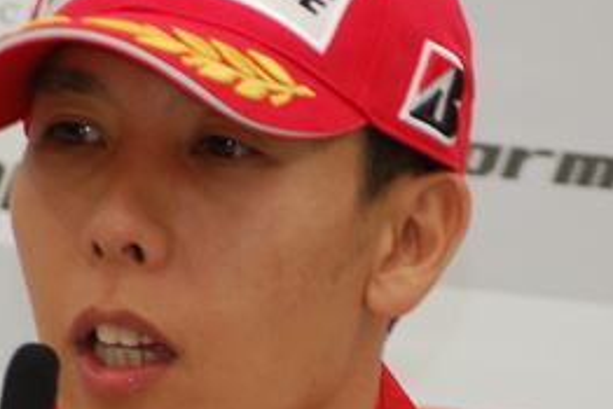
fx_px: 12675
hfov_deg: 2.8
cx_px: 187
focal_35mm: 744
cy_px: 341
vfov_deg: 1.9
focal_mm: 180
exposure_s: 1/60
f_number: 5.6
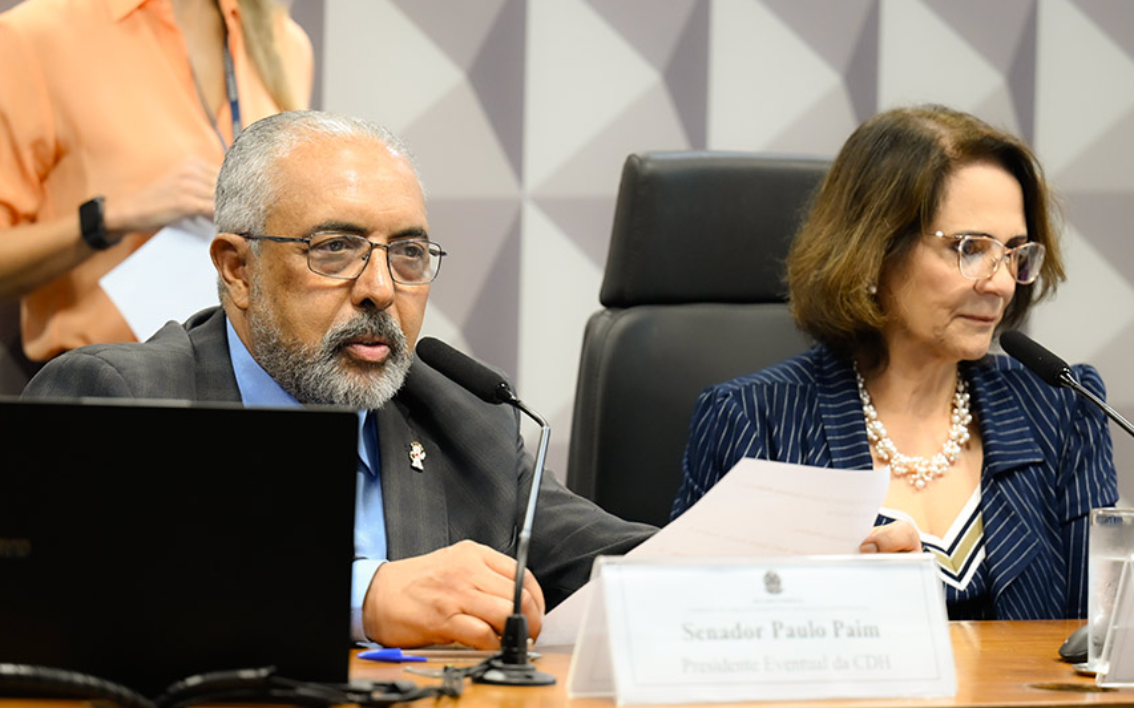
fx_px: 4975
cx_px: 568
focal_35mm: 161
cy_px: 373
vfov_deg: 8.1
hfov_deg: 13.0
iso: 1600
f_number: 2.8
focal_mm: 105
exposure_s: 1/160
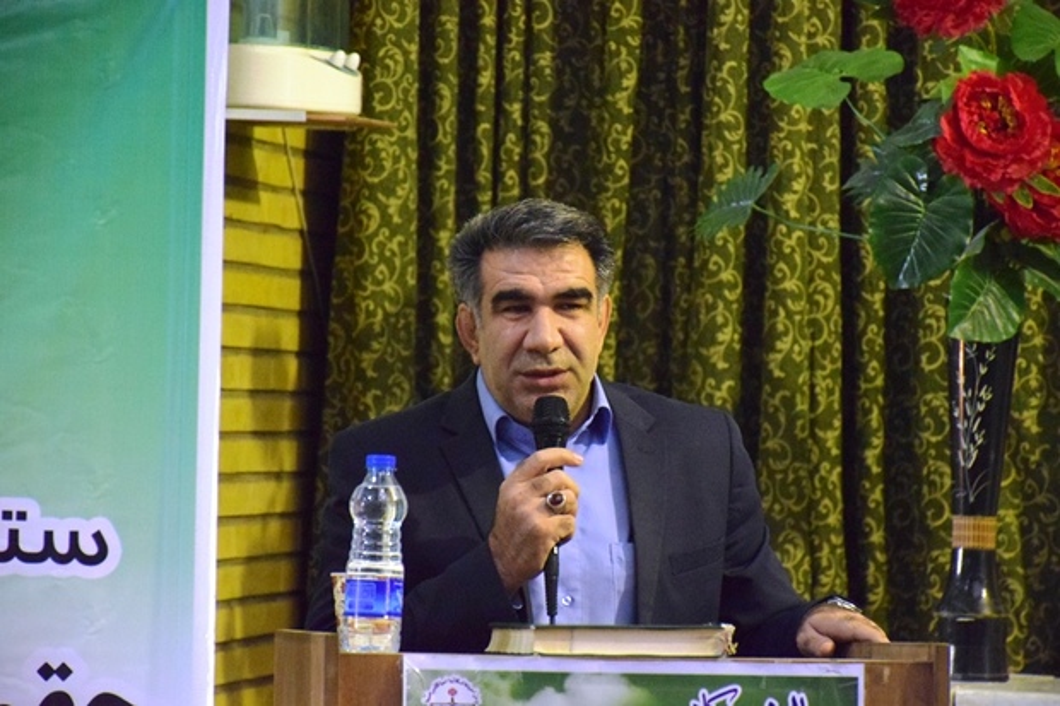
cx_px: 530
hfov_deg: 13.0
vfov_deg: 8.7
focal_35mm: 158
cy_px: 353
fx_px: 4636
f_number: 5.6
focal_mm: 105
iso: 6400
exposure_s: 1/50
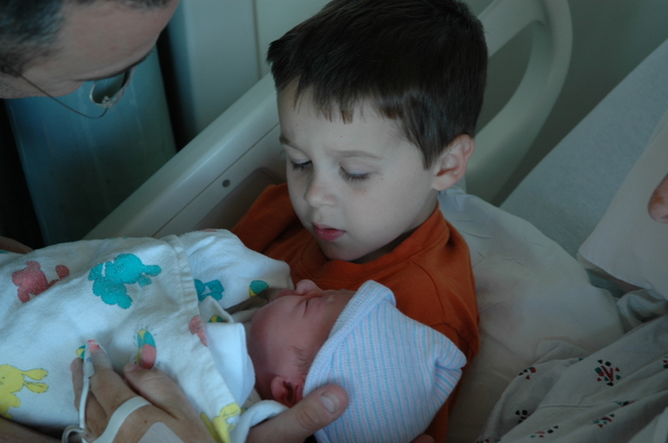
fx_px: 1529
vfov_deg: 16.5
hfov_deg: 24.6
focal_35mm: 82
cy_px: 222
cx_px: 334
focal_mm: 55
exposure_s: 1/30
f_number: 4.5
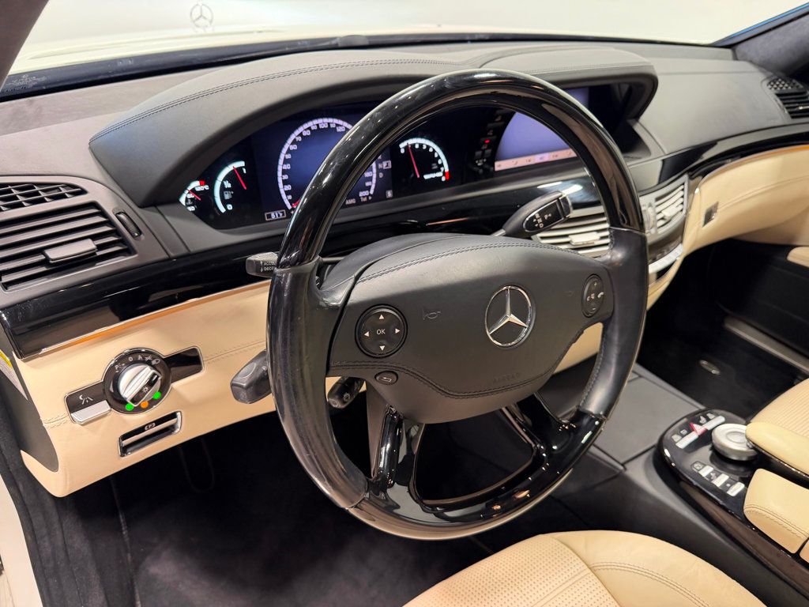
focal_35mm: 24
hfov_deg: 71.6
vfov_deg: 56.8
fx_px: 561
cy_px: 304
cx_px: 404
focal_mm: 6.76
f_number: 1.78
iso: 200
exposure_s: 1/60
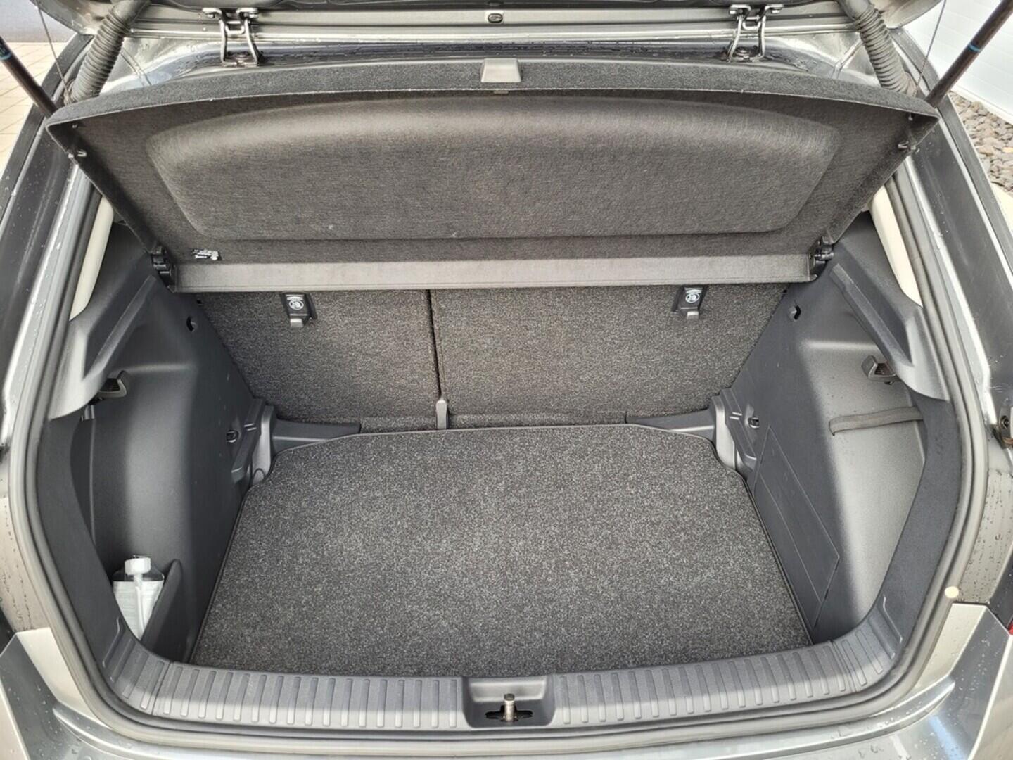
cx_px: 506
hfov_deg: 67.3
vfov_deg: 53.1
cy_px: 380
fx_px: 761
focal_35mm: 26
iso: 125
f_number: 1.8
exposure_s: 1/100
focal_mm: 5.4
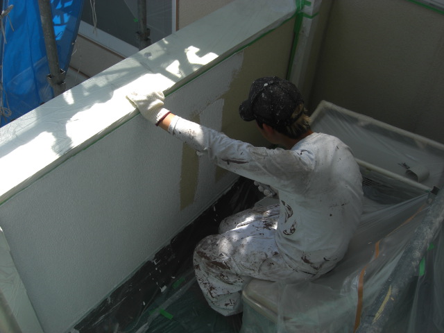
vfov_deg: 37.7
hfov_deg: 49.0
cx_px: 222
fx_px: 487
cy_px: 166
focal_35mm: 38
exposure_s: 1/400
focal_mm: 7.9
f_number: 4
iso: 80
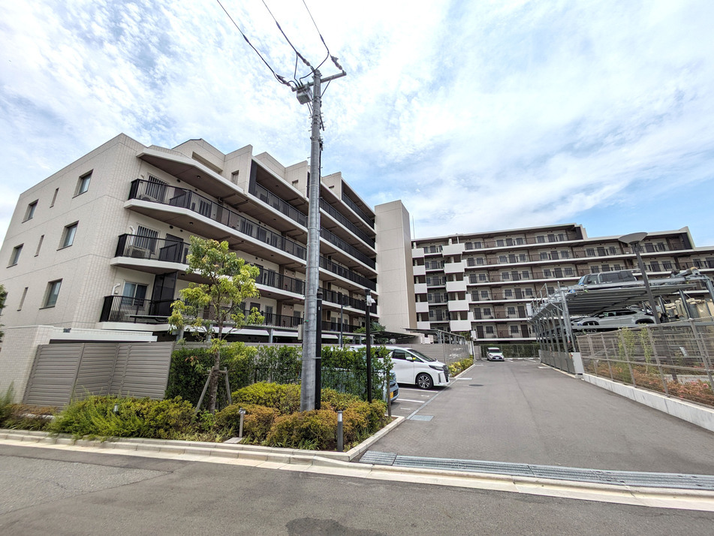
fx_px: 289
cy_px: 268
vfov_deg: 85.7
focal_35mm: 14
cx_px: 357
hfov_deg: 102.0
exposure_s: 1/4184
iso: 50
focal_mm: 1.83
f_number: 2.2
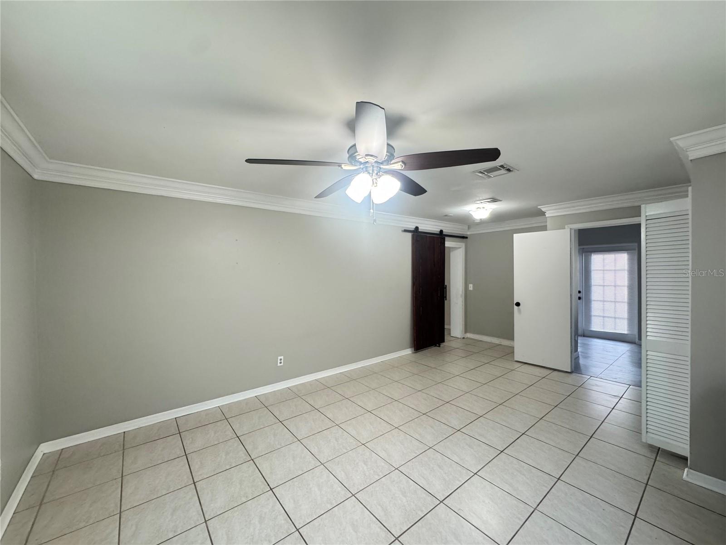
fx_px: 294
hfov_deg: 102.1
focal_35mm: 14
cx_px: 363
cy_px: 272
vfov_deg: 85.7
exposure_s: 1/60
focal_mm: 2.22
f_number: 2.2
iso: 320
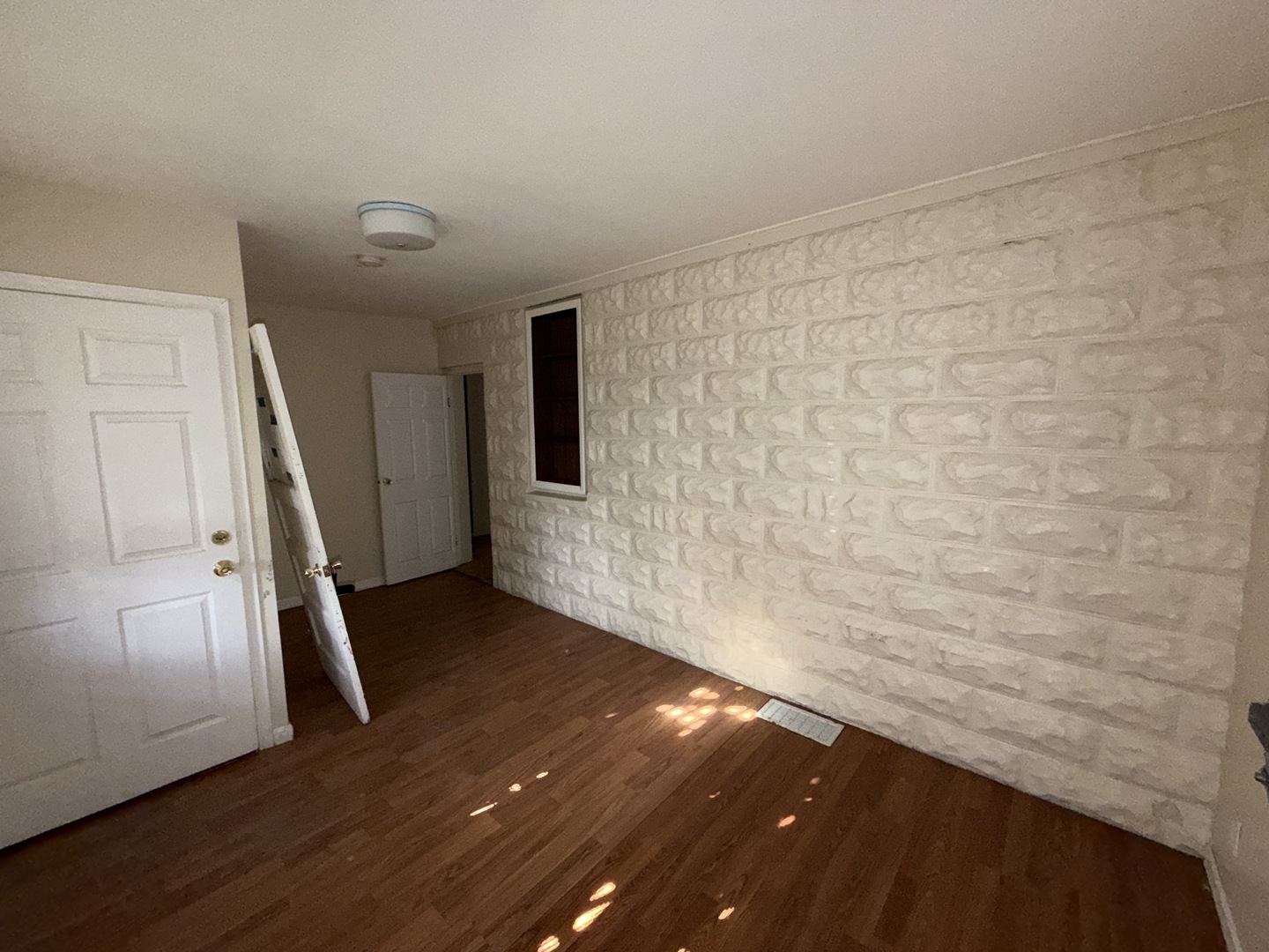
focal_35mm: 14
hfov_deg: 102.1
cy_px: 476
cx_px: 634
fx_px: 513
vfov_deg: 85.7
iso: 200
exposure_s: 1/60
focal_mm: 2.22
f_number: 2.2
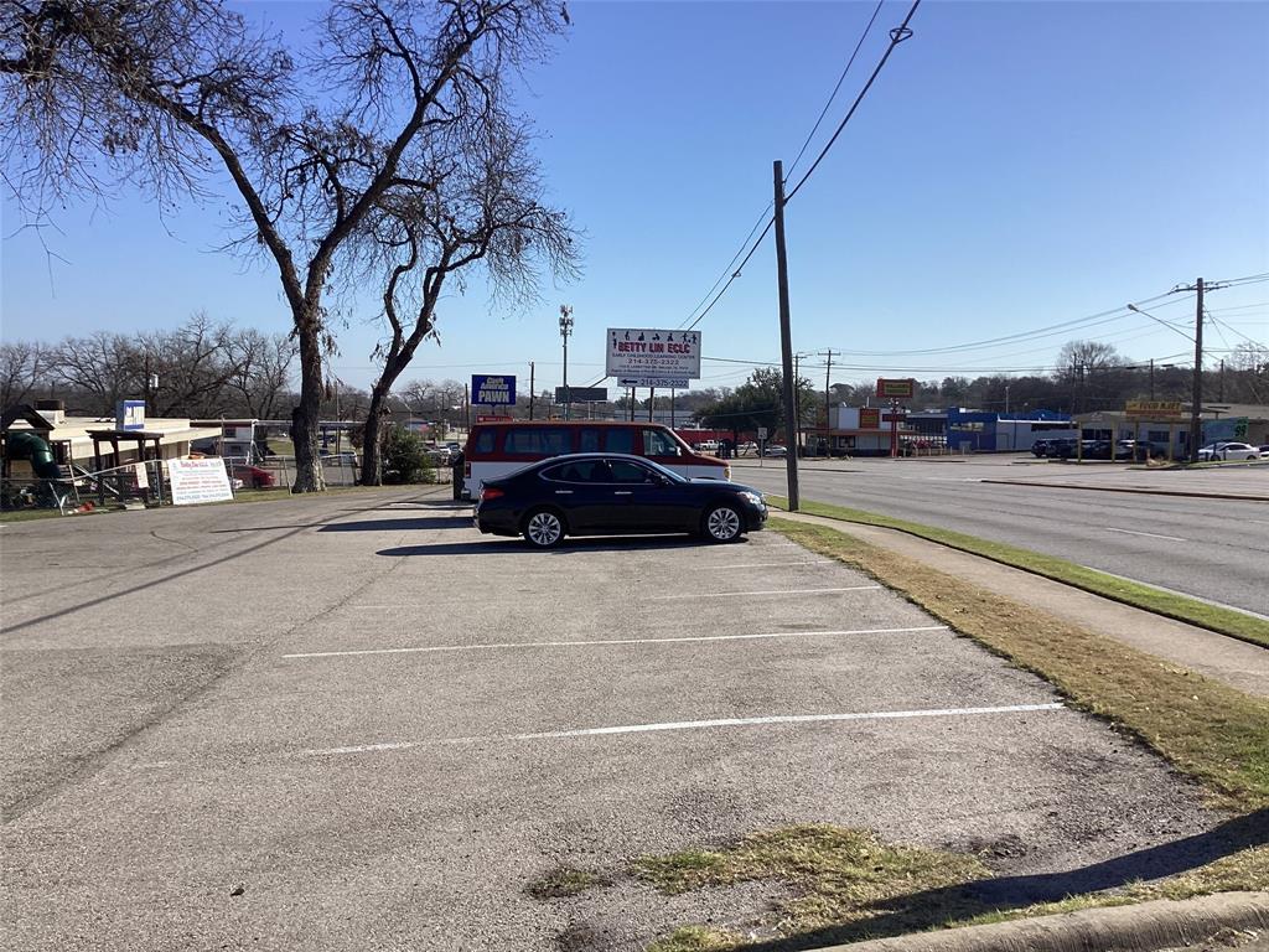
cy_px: 476
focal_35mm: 31
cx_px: 634
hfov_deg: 58.4
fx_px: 1136
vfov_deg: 45.4
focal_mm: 3.3
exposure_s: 1/1733
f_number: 2.4
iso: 25
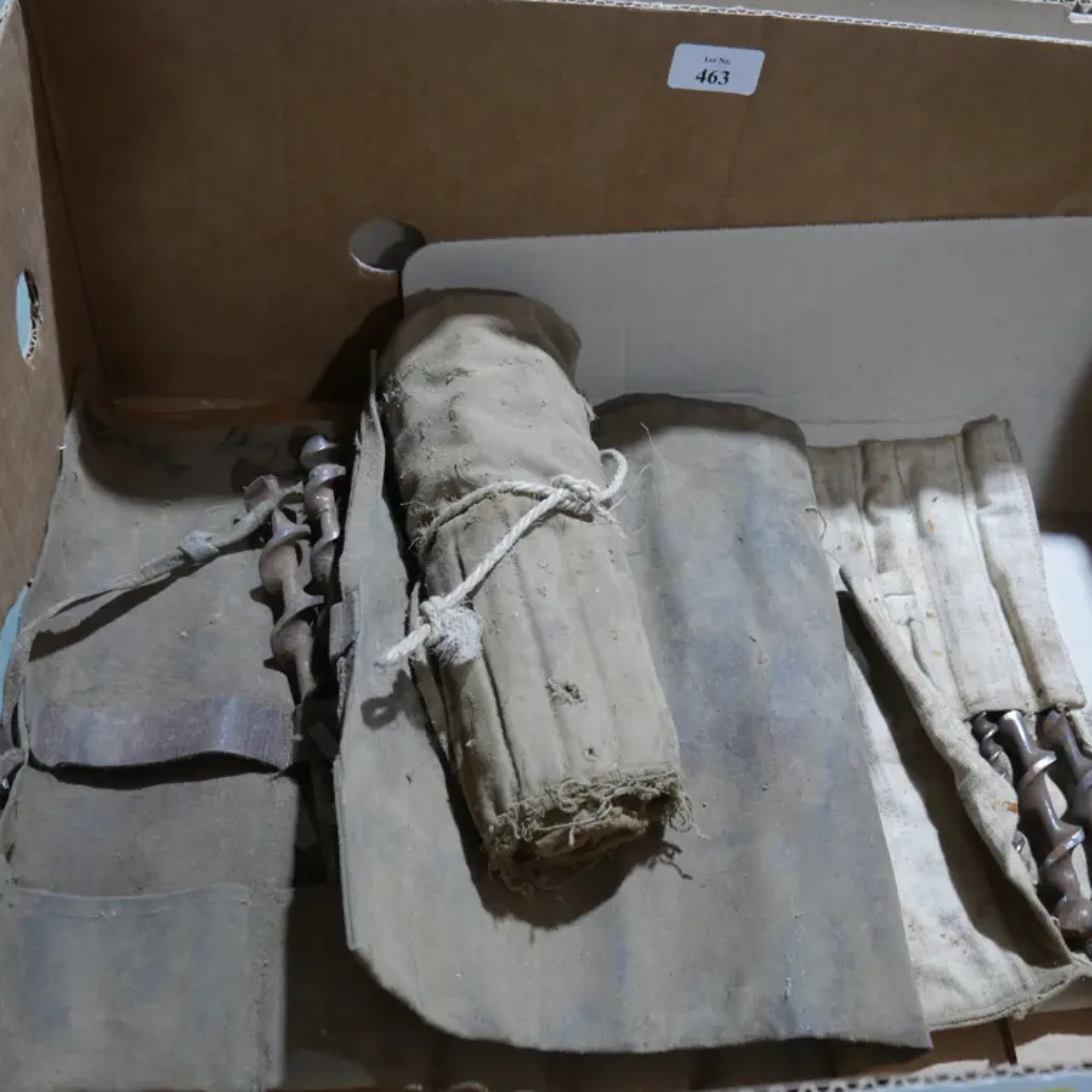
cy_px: 543
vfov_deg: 43.9
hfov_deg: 43.6
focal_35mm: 38
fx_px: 1356
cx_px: 657
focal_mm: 16
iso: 640
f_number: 3.6
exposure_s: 1/60
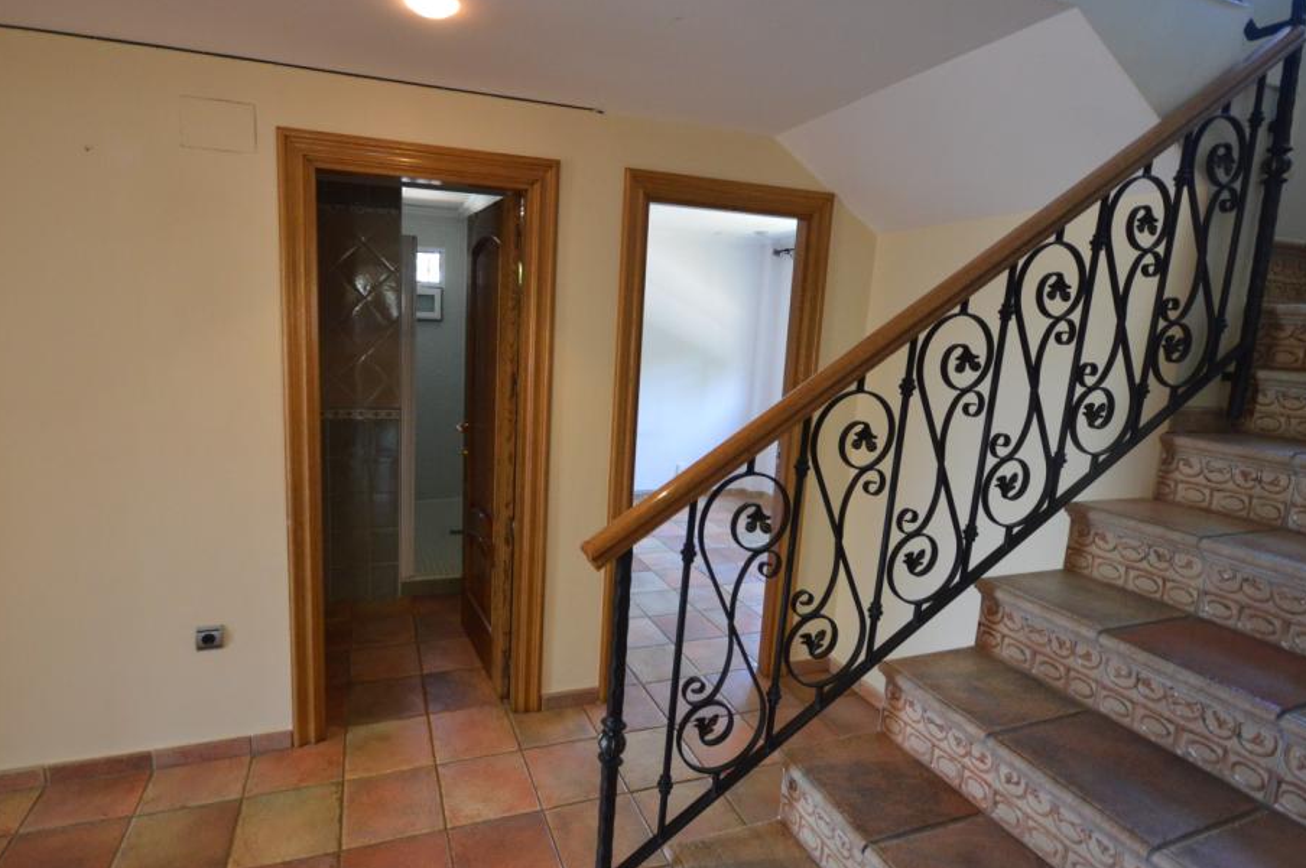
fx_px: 616
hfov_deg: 93.0
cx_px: 584
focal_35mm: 17
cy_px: 417
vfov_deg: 70.3
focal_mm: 10
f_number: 4
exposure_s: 1/60
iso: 1600
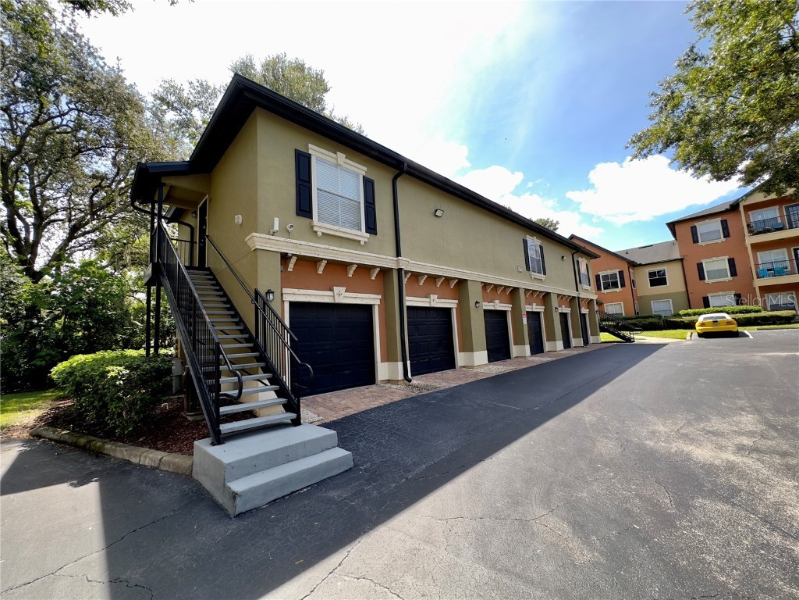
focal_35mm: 14
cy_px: 300
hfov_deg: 102.1
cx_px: 400
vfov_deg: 85.7
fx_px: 323
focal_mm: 2.22
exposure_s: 1/253
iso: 40
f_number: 2.2
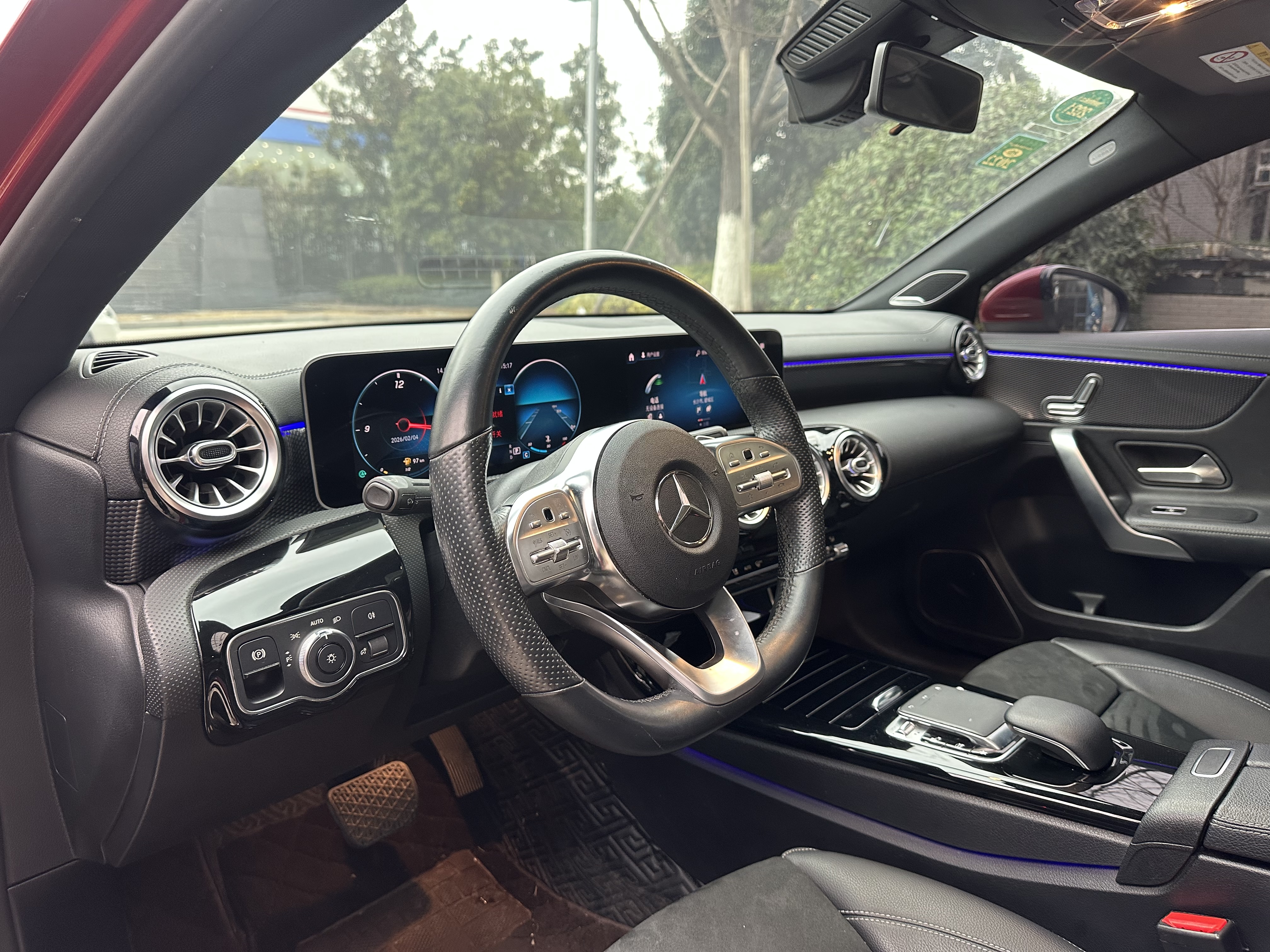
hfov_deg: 71.6
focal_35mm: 24
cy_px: 476
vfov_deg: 56.8
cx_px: 635
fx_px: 881
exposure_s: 1/60
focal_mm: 6.86
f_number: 1.78
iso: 250
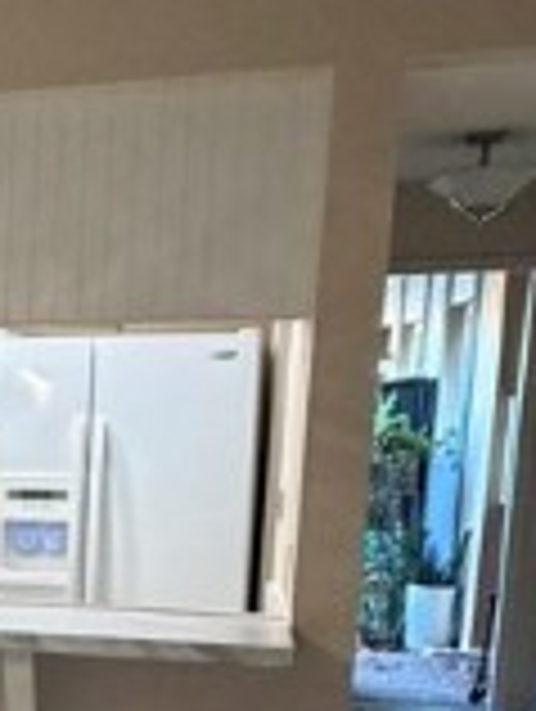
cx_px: -315
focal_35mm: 68
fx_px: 1400
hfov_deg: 18.6
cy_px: 652
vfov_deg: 27.4
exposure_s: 1/60
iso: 400
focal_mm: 2.22
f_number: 2.2
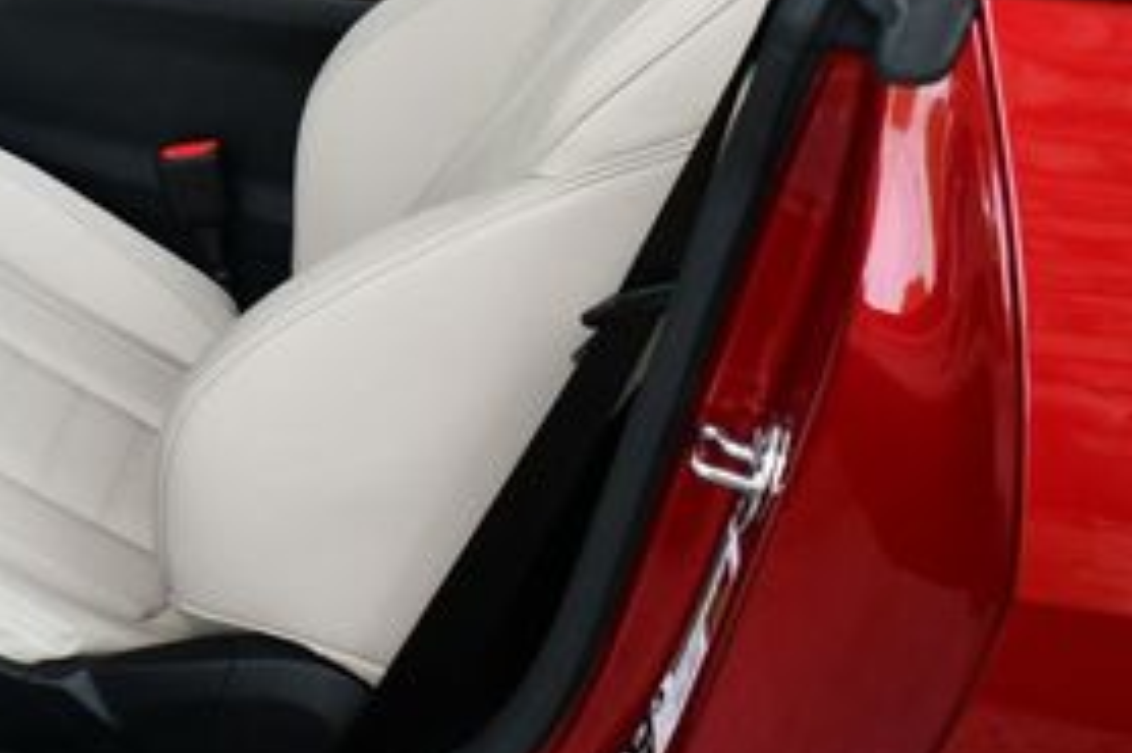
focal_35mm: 83
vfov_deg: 16.0
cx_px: -102
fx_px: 2608
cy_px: -41
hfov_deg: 23.1
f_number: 4.5
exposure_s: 1/250
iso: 400
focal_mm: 18
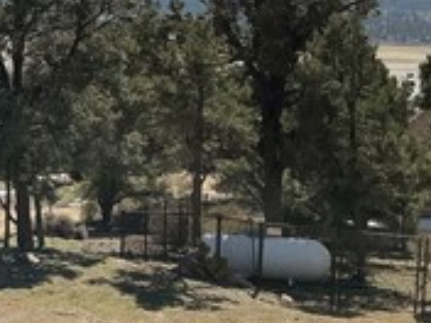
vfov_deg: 14.5
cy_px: 91
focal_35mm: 102
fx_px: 1270
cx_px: -110
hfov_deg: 18.1
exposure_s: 1/2141
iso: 25
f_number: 1.8
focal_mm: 3
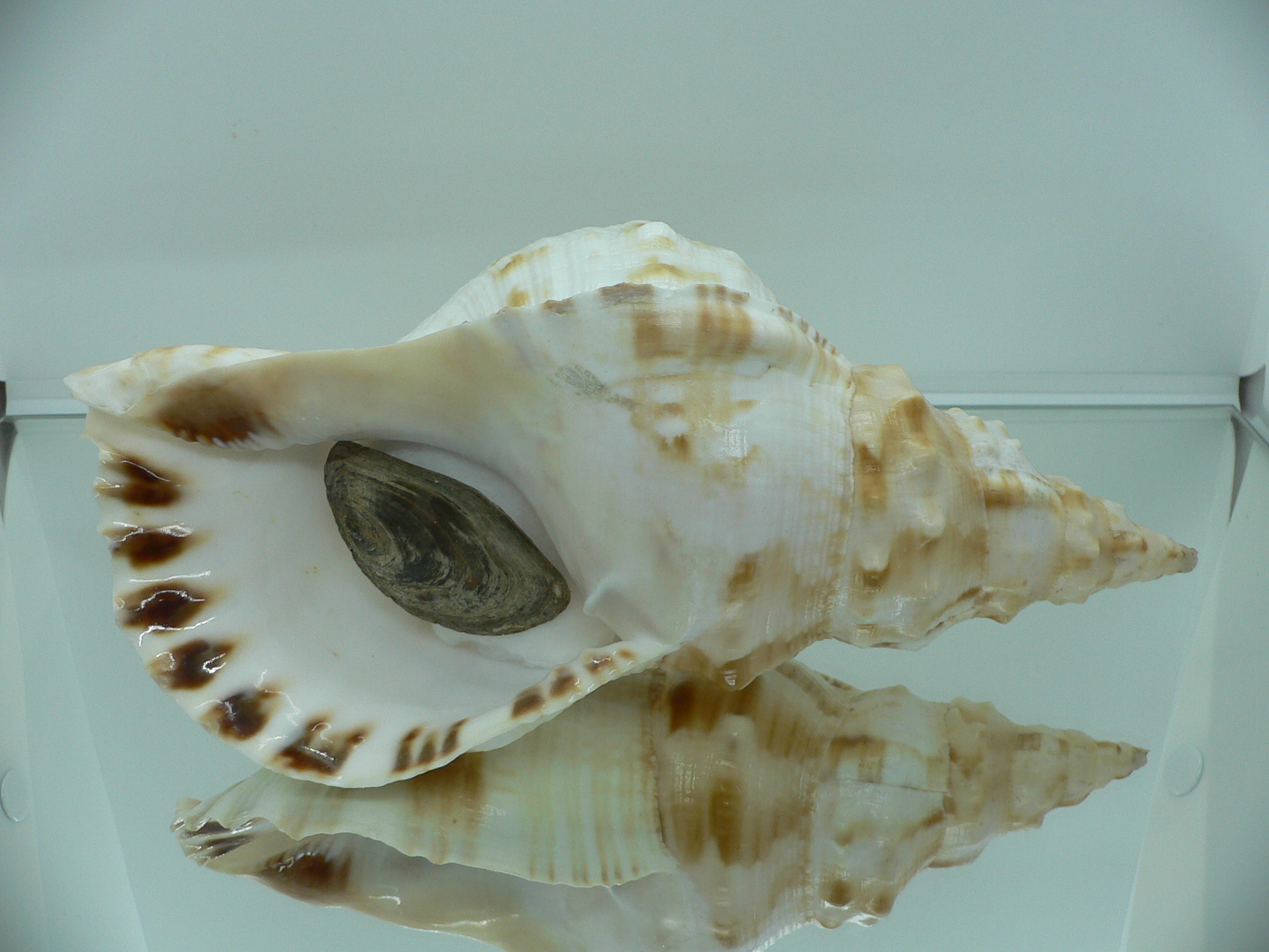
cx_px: 634
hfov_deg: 52.6
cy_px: 476
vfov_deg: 40.7
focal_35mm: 35
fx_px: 1283
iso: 80
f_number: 2.8
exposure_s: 1/60
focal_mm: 4.6
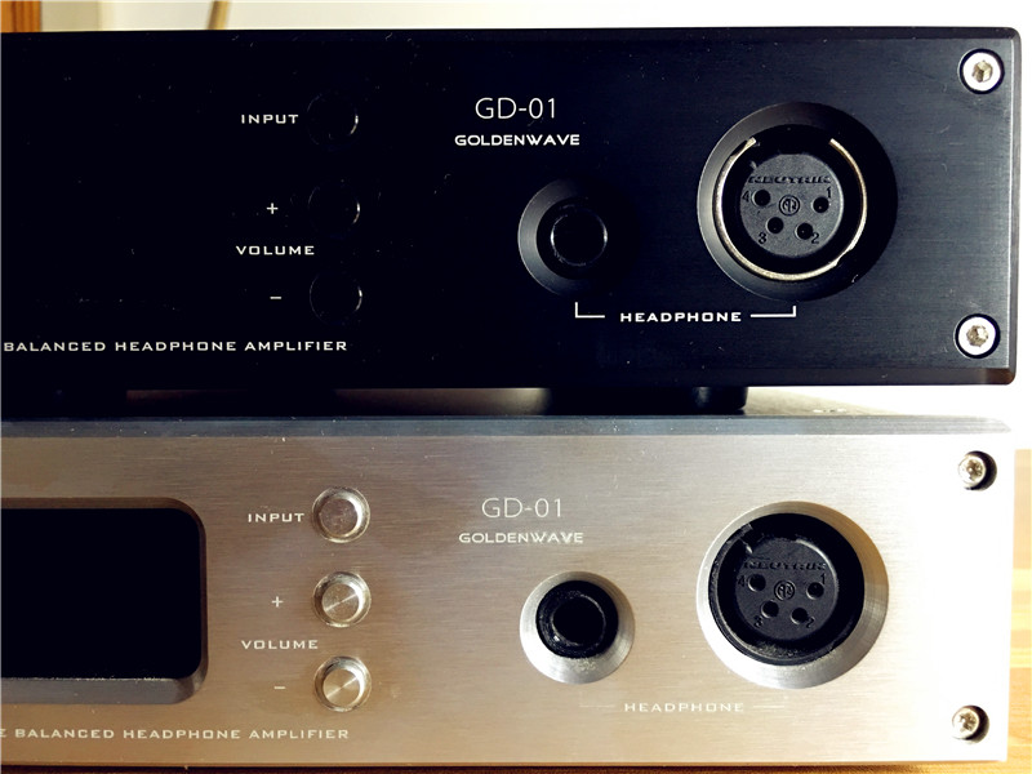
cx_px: 516
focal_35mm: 29
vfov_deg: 48.2
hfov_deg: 61.7
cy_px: 387
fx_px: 865
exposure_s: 1/10
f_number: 2.2
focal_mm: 4.15
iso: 80
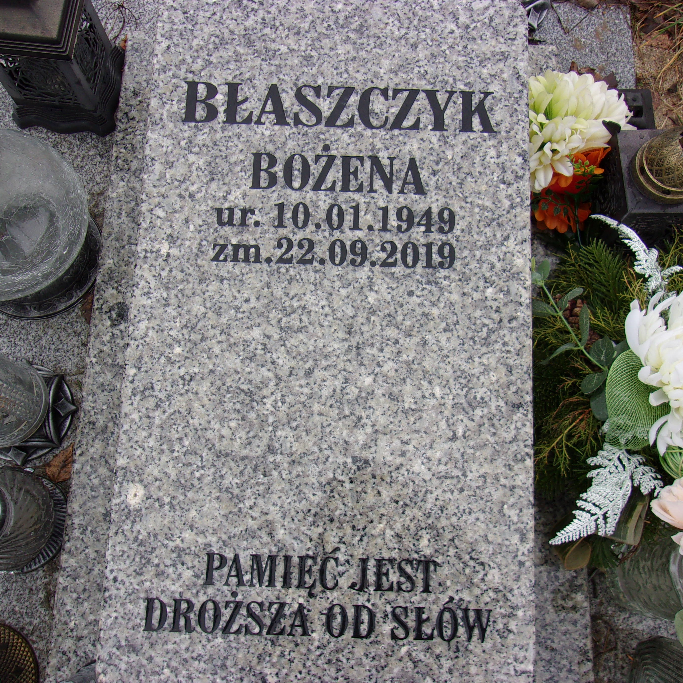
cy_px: 340
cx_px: 348
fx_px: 714
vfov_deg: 51.1
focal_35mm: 32
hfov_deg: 51.1
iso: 80
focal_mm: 4.9
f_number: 3
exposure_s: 1/140
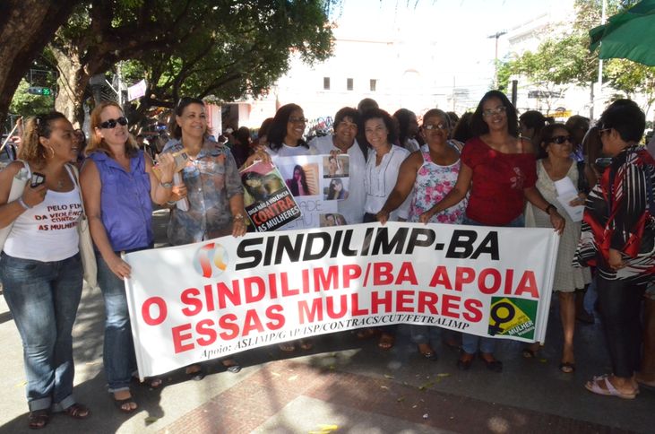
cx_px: 328
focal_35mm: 32
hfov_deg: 59.6
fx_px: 572
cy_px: 217
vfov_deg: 41.5
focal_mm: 21
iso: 5000
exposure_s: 1/250
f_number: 25
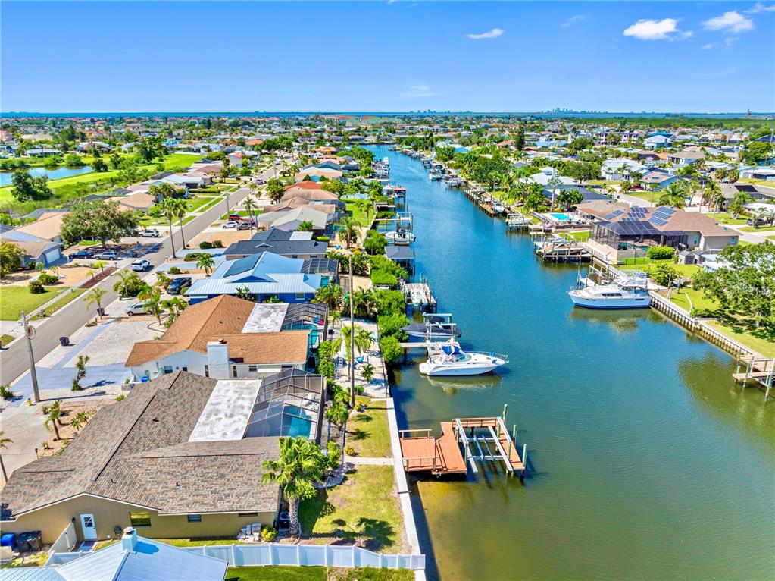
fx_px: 537
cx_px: 388
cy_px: 290
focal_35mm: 24
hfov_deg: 71.6
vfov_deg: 56.8
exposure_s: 1/320
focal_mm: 12.29
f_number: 8
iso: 100
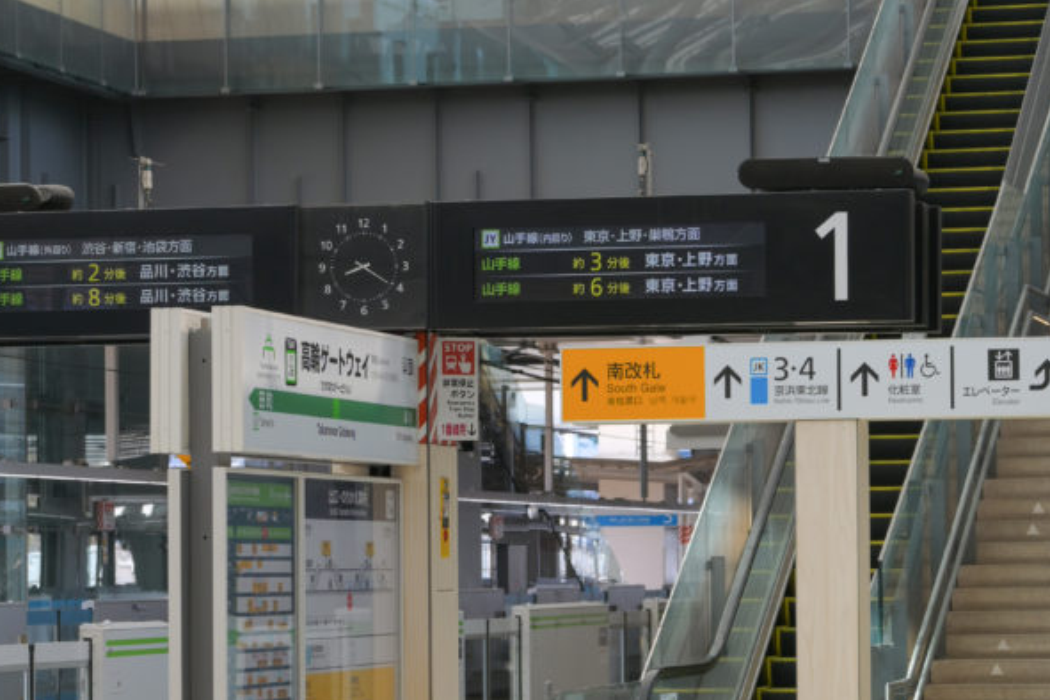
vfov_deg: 10.5
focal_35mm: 130
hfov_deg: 15.8
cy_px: 327
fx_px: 3791
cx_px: 511
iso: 100
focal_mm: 50
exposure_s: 1/125
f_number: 4.5
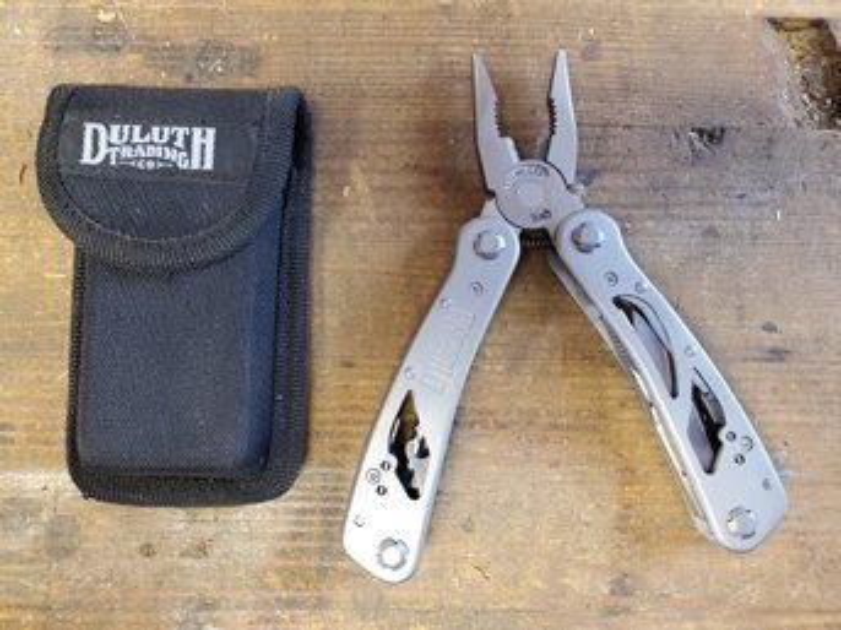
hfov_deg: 67.3
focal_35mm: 26
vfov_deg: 53.0
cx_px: 420
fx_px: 631
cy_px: 315
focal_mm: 4.3
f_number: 2.4
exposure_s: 1/40
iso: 500
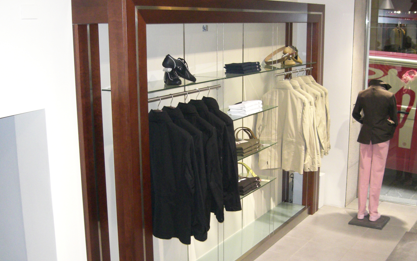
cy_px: 169
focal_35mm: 49
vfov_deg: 26.2
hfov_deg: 41.0
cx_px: 224
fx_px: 557
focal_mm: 6.3
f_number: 3.1
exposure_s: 1/60
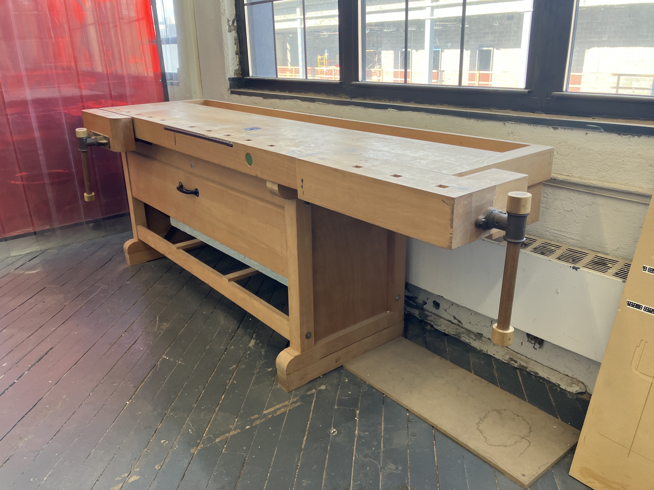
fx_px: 529
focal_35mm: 28
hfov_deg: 63.4
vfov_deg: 49.7
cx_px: 327
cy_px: 245
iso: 50
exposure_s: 1/60
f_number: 1.8
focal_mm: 3.99
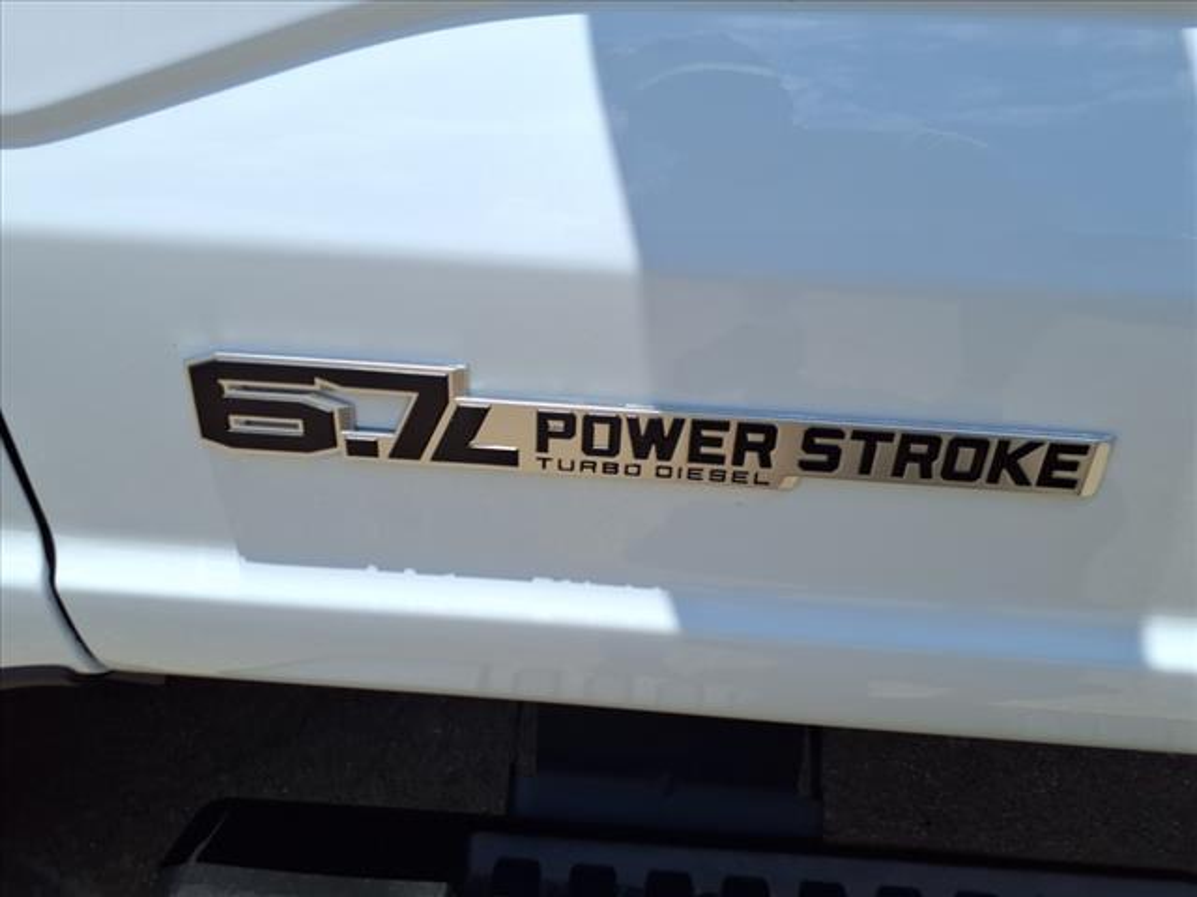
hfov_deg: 65.3
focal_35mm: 27
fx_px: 934
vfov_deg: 51.4
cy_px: 448
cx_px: 598
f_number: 1.9
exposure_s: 1/3333
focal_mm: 3.58
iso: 40
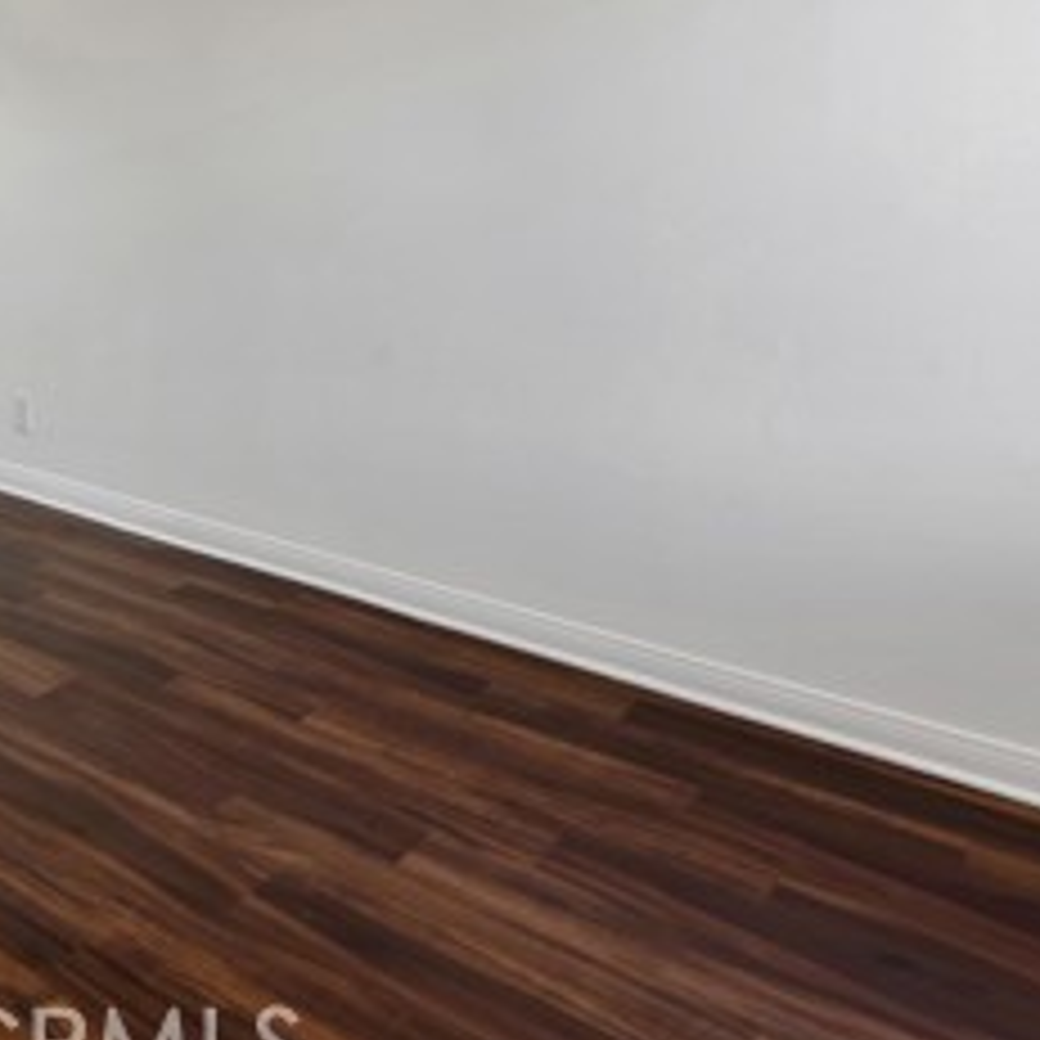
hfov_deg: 45.7
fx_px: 1122
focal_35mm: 33
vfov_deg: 46.1
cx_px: 131
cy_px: 153
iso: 100
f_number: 10
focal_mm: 14
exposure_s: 1/15
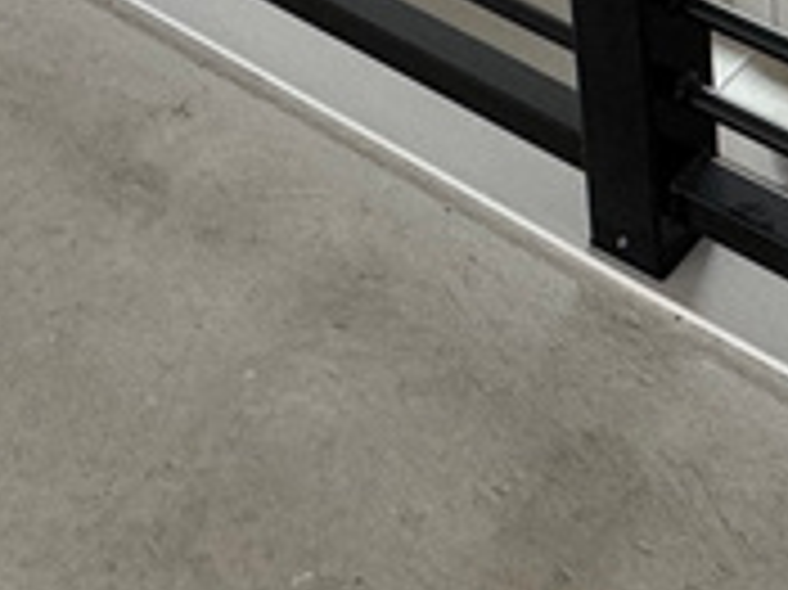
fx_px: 1865
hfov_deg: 21.1
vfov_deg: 13.4
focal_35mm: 82
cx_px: 1090
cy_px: -811
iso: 125
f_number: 2.2
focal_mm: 2.22
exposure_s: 1/99
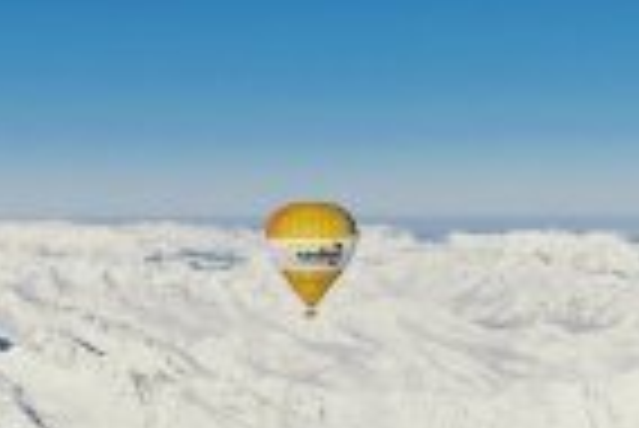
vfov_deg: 17.0
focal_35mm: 79
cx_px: 288
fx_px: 1404
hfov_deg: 25.6
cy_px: 401
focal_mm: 5.56
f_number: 1.6
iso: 50
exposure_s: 1/13889
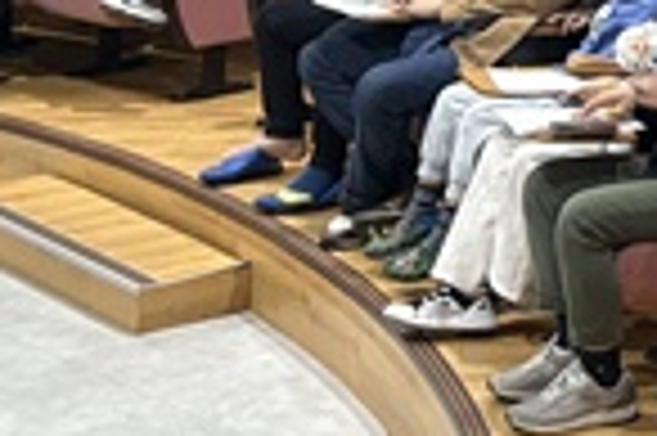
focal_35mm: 148
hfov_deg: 12.4
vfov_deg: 8.7
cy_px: -494
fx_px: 2698
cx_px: 1287
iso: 200
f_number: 1.6
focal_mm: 5.96
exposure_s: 1/60
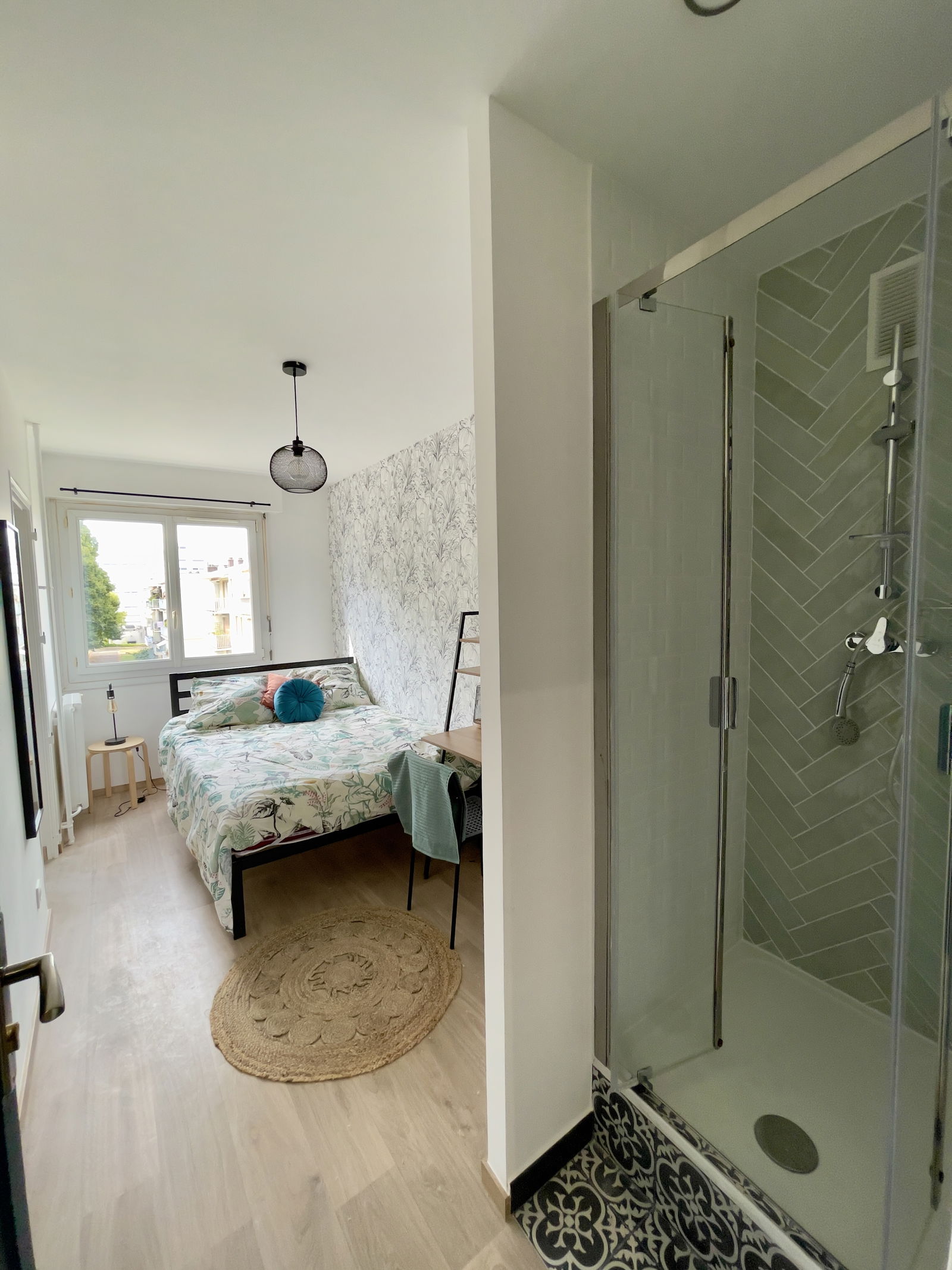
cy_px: 635
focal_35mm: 13
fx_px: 477
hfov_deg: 89.9
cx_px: 476
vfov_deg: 106.2
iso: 200
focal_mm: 1.54
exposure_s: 1/100
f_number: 2.4
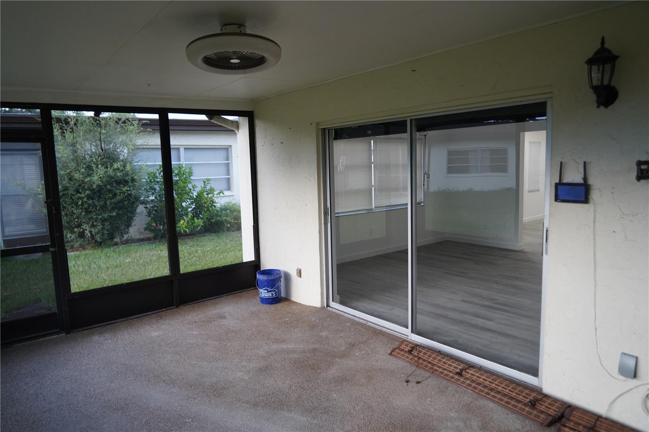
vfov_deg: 53.1
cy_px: 216
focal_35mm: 24
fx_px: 433
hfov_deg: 73.8
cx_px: 324
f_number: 4
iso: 1250
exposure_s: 1/160
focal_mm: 24
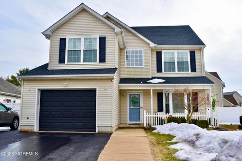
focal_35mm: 30
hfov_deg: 61.9
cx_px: 121
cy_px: 80
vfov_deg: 43.6
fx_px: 202
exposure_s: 1/1600
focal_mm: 20
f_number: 5.6
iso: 400
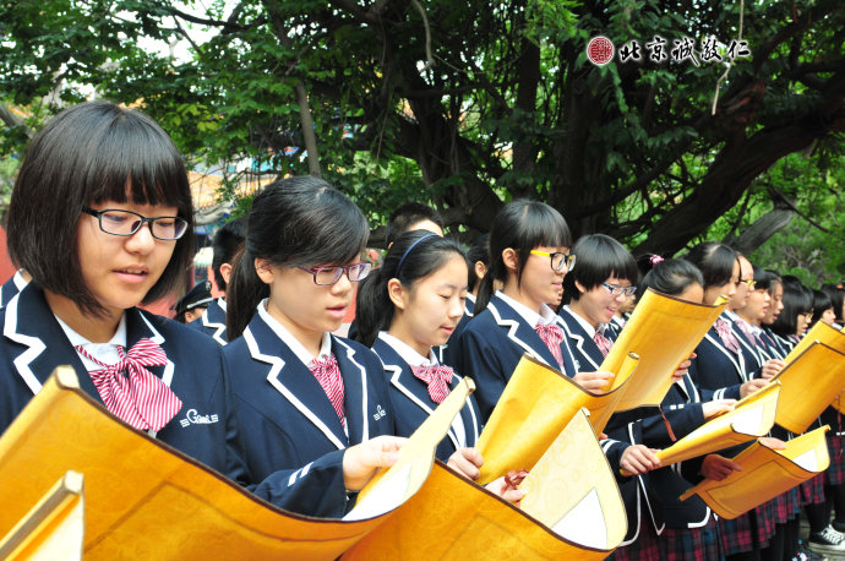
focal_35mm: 36
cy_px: 280
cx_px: 422
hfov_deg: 53.2
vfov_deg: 36.8
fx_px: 844
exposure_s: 1/160
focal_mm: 24
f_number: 6.3
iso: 500
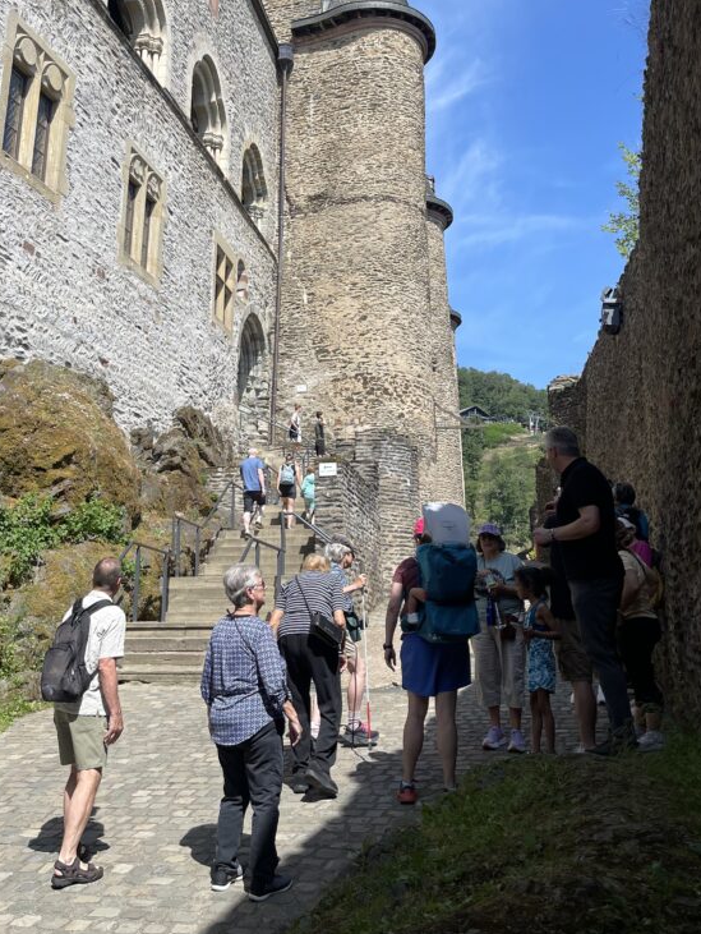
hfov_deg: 40.6
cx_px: 300
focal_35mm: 35
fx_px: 944
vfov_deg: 51.5
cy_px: 304
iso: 32
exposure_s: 1/3003
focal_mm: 5.1
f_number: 1.6
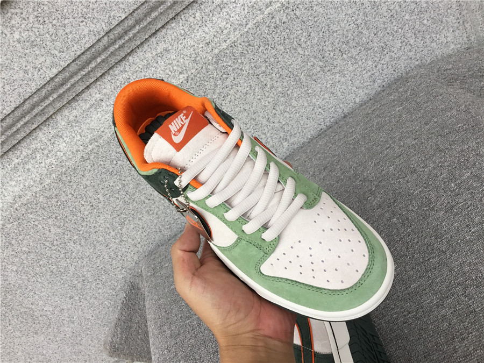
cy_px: 182
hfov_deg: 58.4
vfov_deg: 45.4
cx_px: 242
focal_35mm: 31
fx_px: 433
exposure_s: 1/100
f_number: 2.4
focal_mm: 3.3
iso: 40
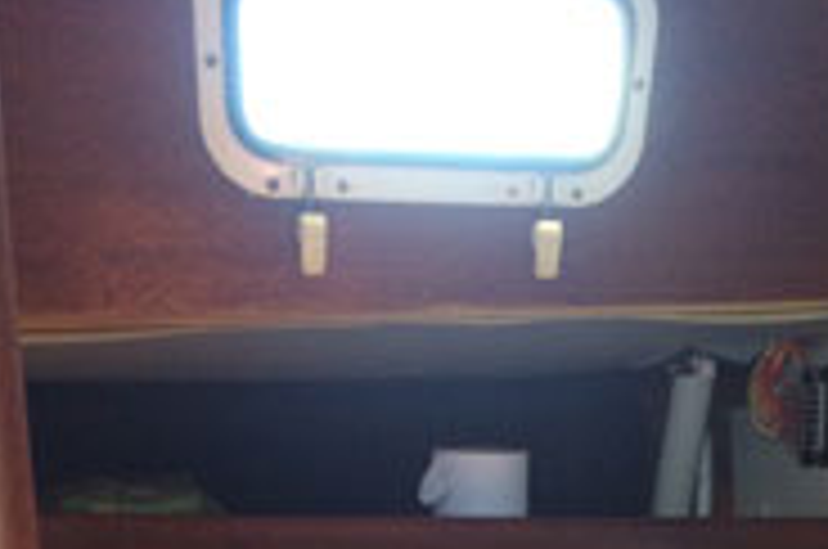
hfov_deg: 29.5
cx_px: 558
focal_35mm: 68
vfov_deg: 17.6
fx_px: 1561
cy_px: 855
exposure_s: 1/30
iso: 160
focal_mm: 4.12
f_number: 2.2
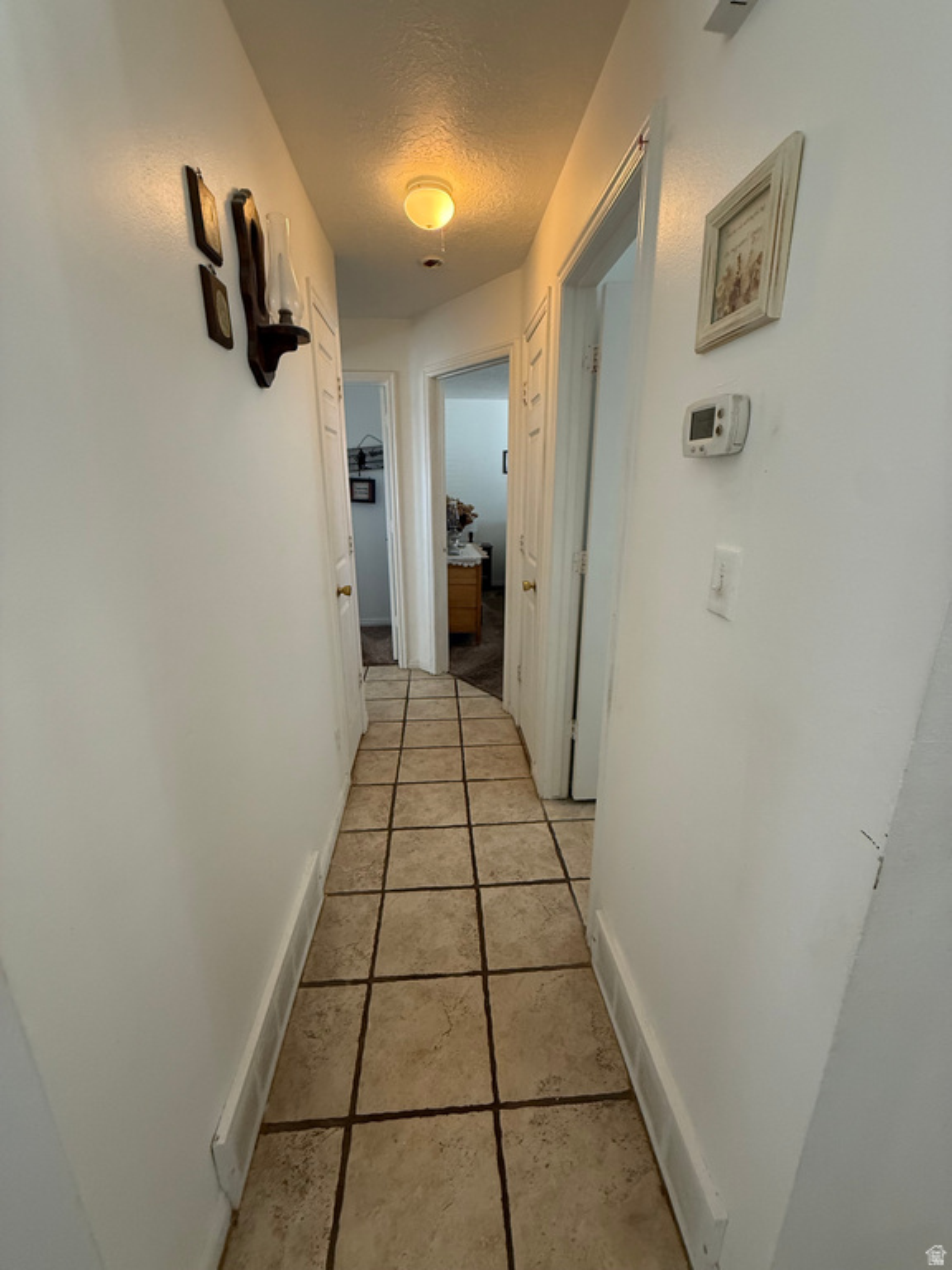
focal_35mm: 14
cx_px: 476
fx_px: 513
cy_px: 635
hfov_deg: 85.7
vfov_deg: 102.1
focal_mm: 2.22
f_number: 2.2
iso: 320
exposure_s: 1/99
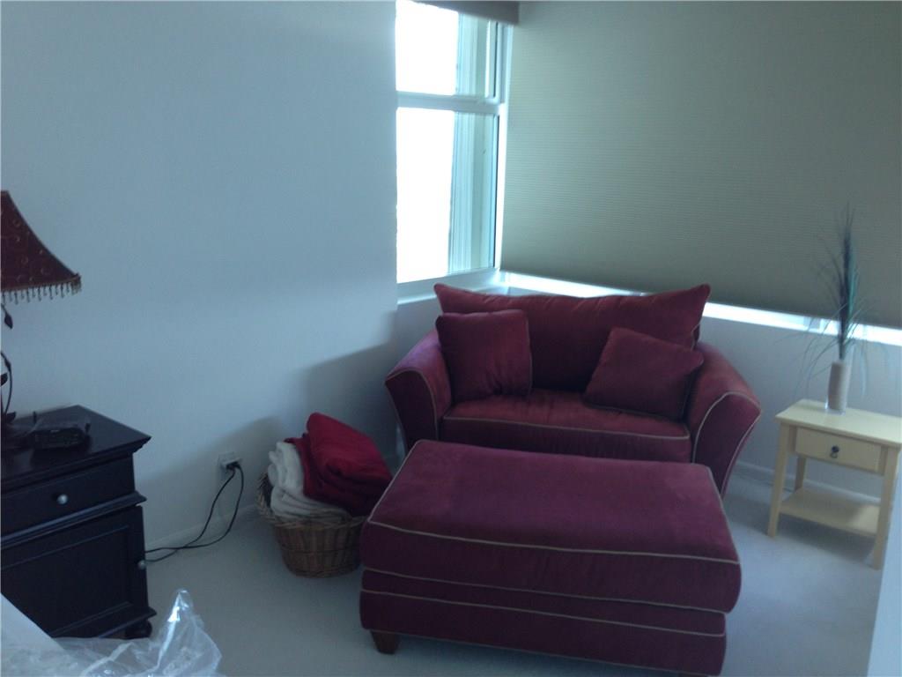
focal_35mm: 33
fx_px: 860
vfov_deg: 42.9
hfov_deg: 55.4
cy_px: 338
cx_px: 451
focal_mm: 4.13
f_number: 2.4
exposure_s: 1/20
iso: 64
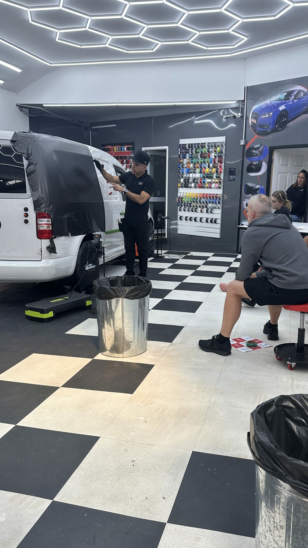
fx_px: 436
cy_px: 291
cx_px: 186
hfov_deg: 38.8
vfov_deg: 64.2
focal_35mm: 30
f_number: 1.78
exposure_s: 1/437
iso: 80
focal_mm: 6.86
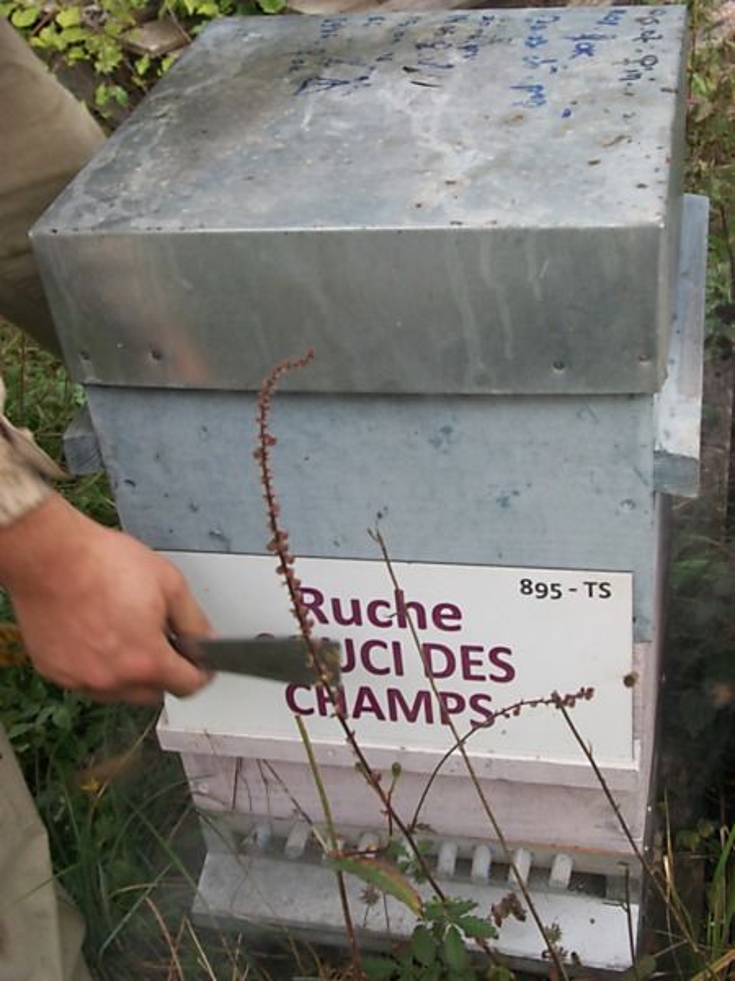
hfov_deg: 29.1
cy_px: 490
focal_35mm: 50
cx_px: 368
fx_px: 1416
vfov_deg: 38.2
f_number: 3.6
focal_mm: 8.8
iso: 80
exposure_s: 1/80
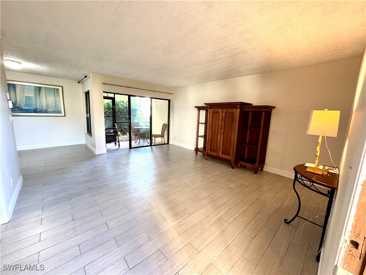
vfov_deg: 85.7
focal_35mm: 14
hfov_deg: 102.1
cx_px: 183
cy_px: 138
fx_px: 148
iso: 250
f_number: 2.2
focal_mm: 2.22
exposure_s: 1/60
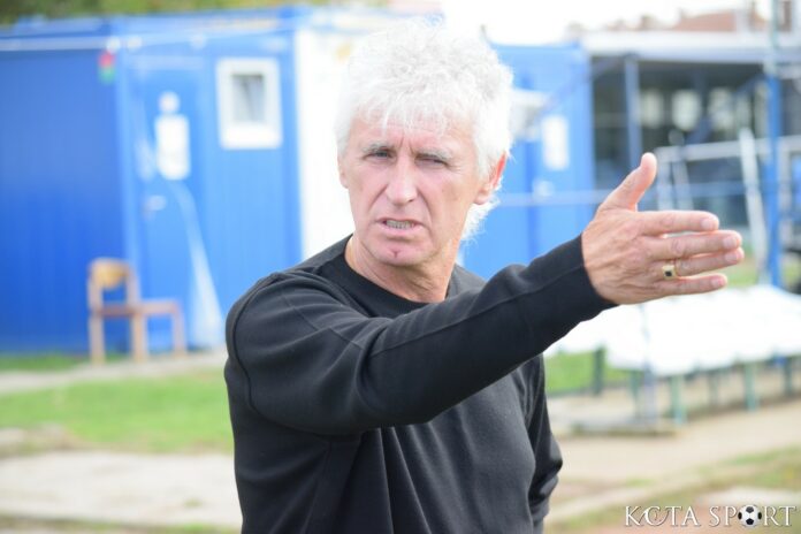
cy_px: 267
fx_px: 2837
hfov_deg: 16.1
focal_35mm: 128
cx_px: 400
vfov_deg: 10.8
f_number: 4.5
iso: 800
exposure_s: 1/640
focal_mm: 85
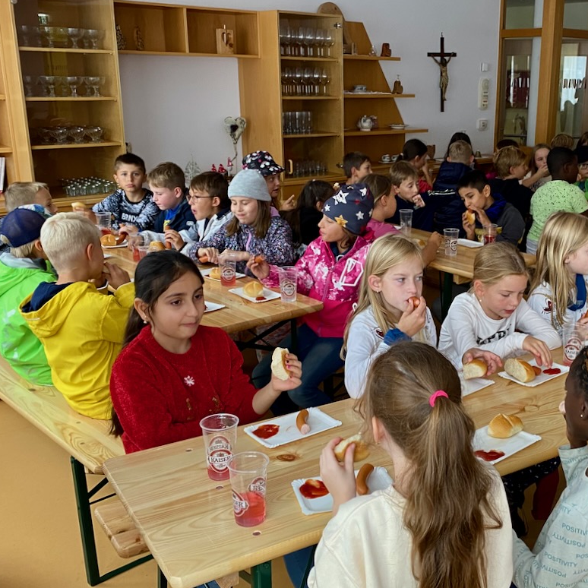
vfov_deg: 43.9
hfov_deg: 42.7
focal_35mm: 38
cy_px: 285
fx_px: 730
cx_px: 427
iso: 160
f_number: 1.8
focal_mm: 4.25
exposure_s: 1/60
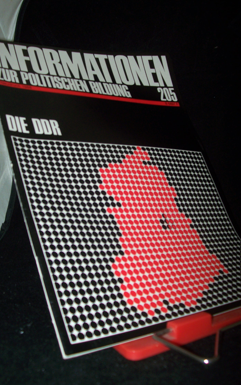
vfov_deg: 52.7
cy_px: 188
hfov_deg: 34.4
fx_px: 389
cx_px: 103
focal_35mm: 37
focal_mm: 5.6
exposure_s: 1/60
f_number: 2.7
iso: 80
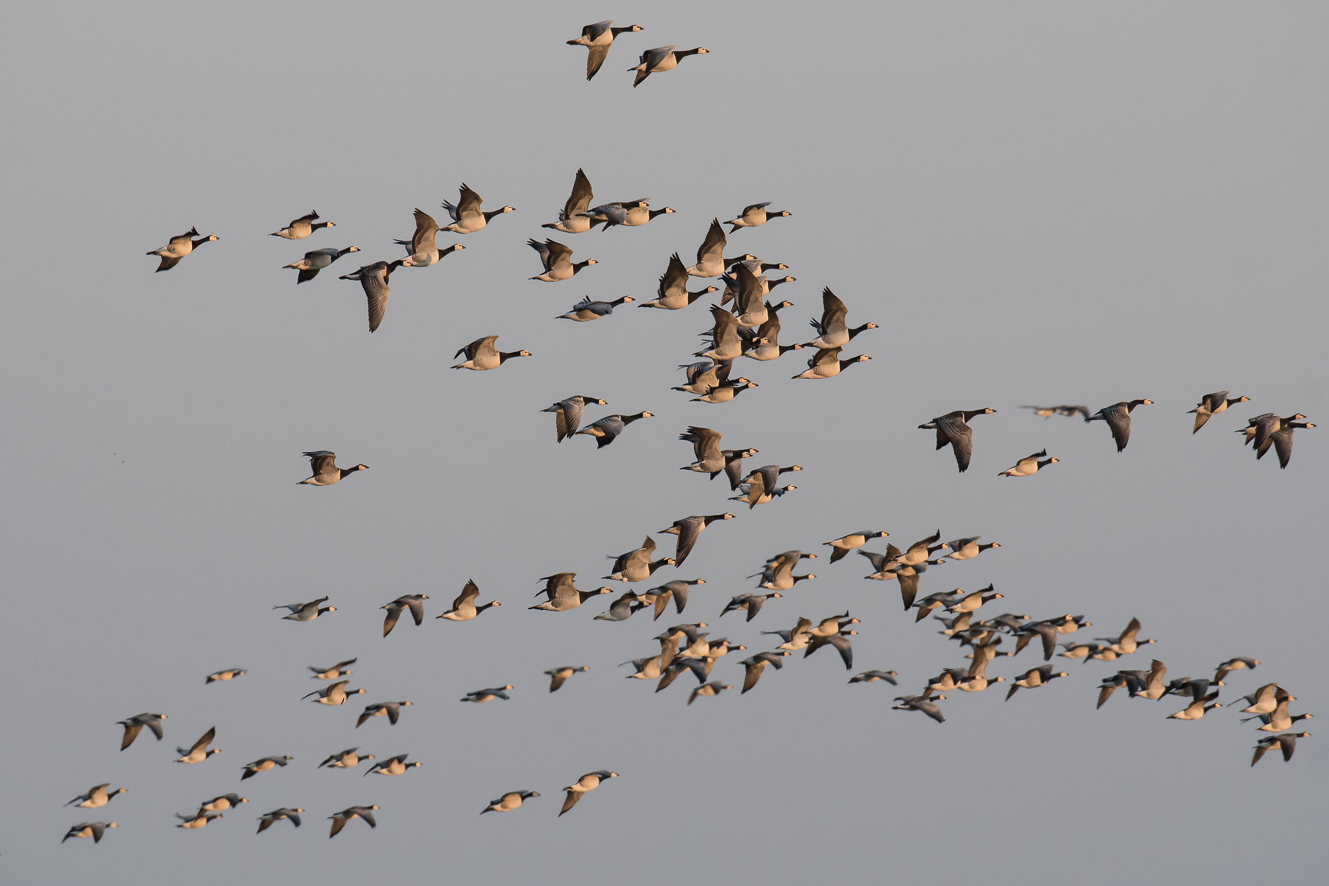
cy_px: 443
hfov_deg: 3.4
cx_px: 664
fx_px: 22148
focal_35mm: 600
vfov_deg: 2.3
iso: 800
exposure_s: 1/1000
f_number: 7.1
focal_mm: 400
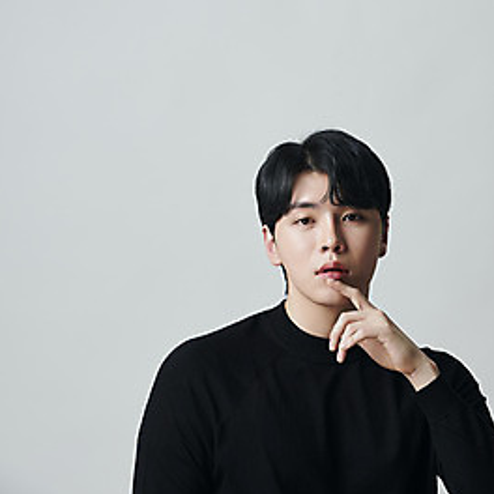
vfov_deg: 13.5
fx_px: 2083
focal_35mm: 129
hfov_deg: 13.5
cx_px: 248
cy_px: 129
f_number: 7.1
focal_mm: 100
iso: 64
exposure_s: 1/125
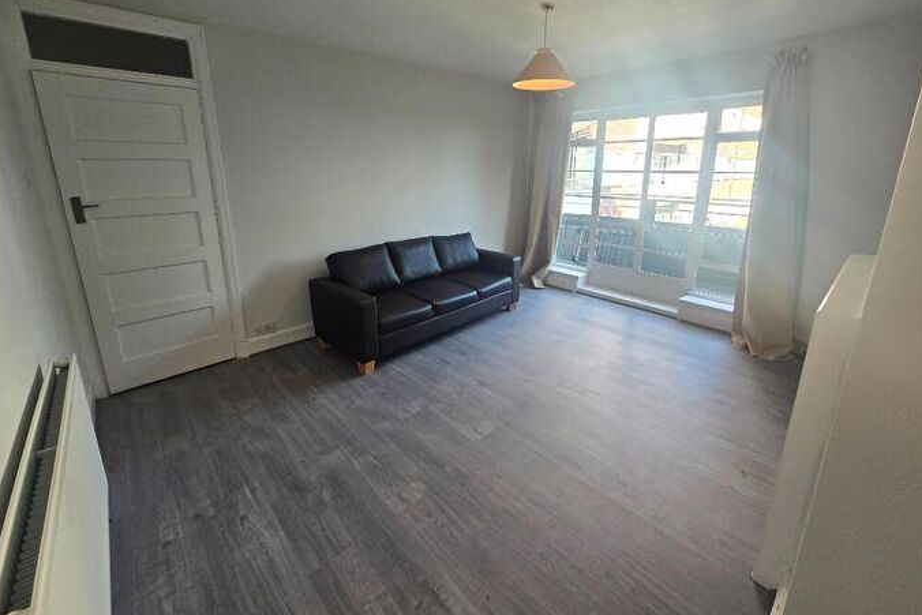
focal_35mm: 14
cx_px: 466
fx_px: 359
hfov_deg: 104.2
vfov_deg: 80.8
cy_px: 264
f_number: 2.2
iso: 80
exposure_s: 1/100
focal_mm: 2.2
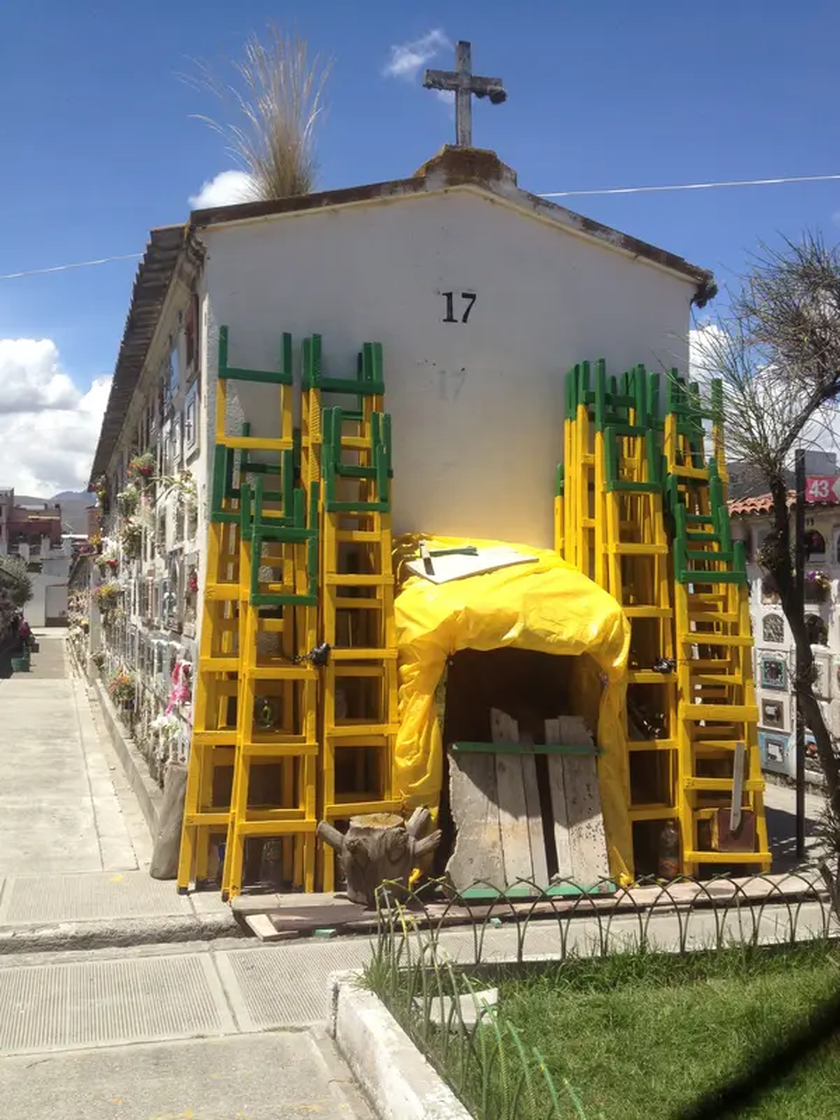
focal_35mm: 35
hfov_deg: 40.7
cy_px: 560
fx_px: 1132
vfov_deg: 52.6
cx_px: 420
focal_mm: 4.28
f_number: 2.4
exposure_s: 1/1842
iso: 50
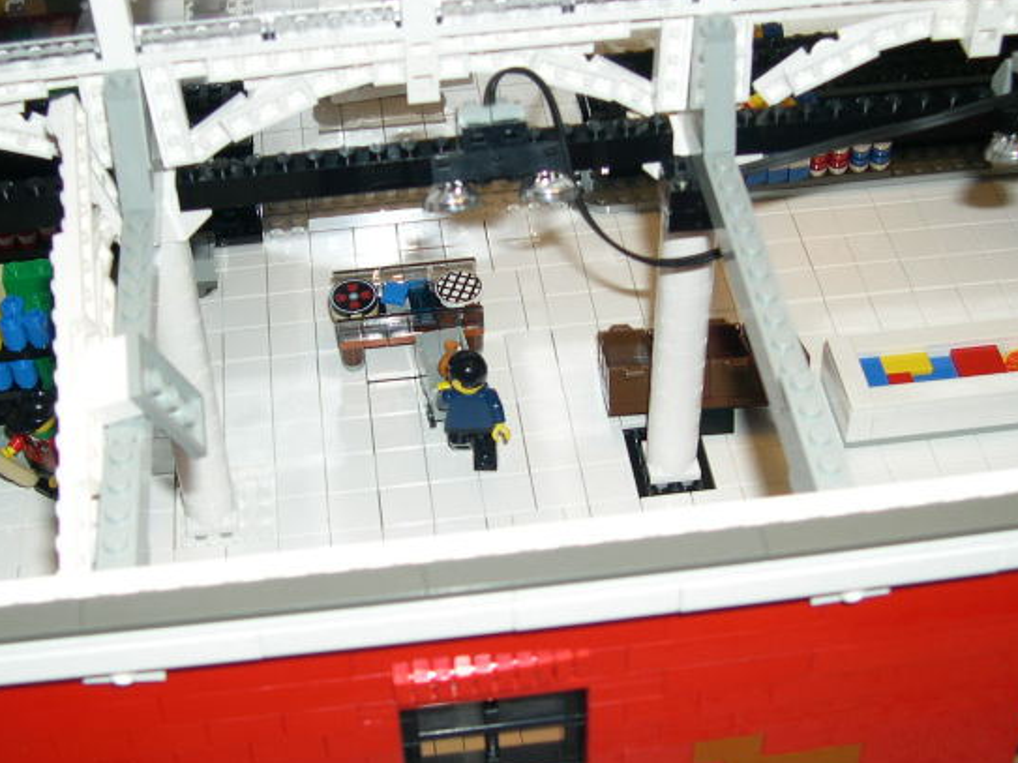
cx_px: 469
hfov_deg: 34.3
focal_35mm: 56
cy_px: 375
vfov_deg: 26.1
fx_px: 1647
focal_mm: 8
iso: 100
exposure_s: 1/60
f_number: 2.8
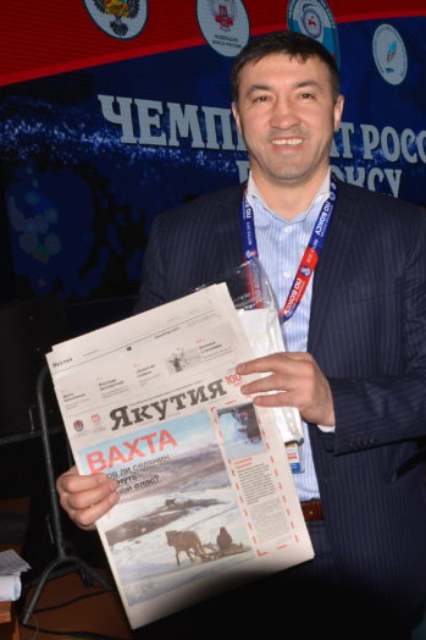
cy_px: 318
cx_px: 284
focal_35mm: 55
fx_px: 977
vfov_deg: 36.3
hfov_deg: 24.5
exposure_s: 1/200
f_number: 13
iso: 400
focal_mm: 36
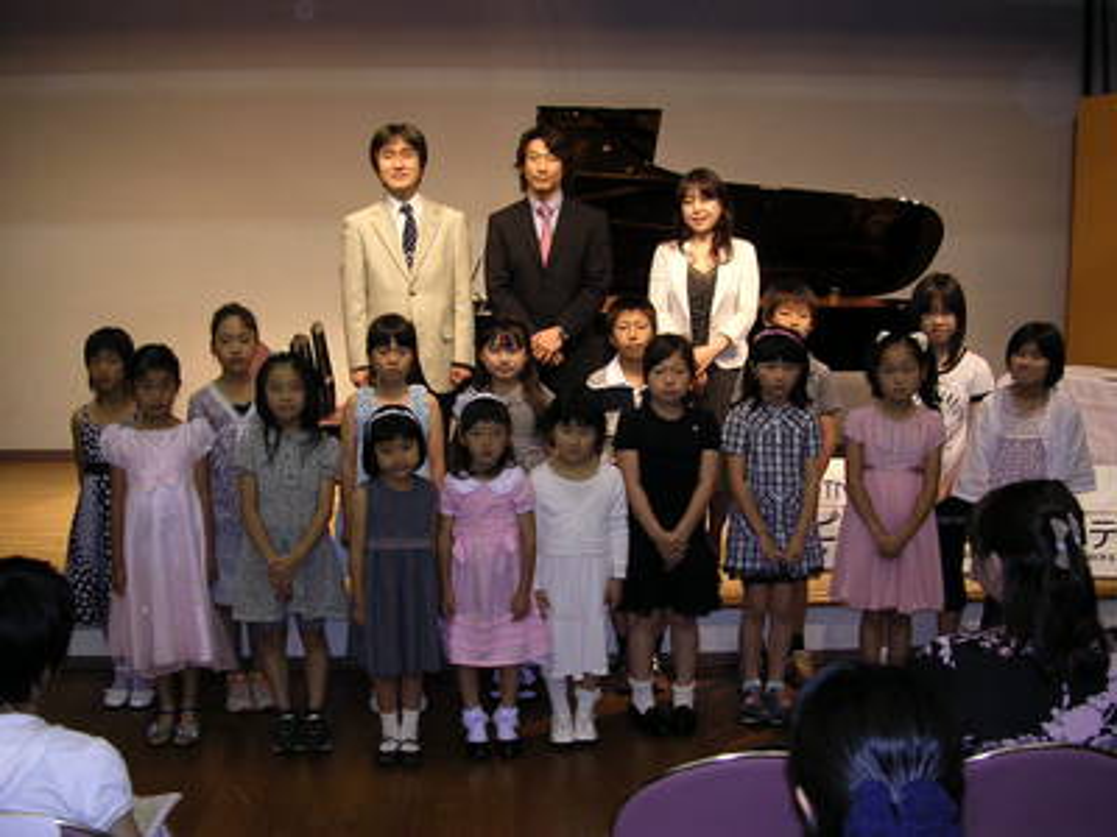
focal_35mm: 38
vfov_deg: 37.7
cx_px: 558
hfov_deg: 49.0
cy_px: 418
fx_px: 1226
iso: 100
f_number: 2.8
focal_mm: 5.8
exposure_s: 1/30
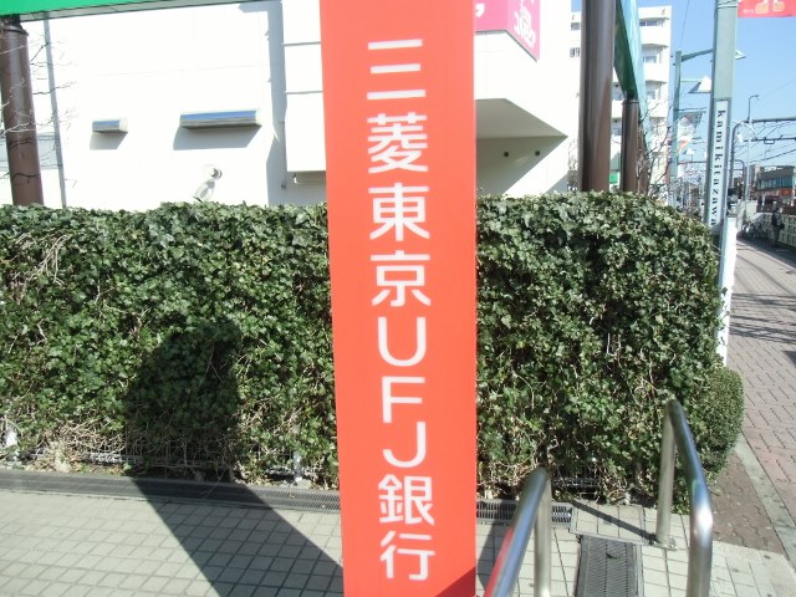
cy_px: 298
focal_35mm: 24
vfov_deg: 56.8
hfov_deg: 71.6
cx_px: 398
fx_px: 552
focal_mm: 4.24
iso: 64
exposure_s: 1/400
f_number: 3
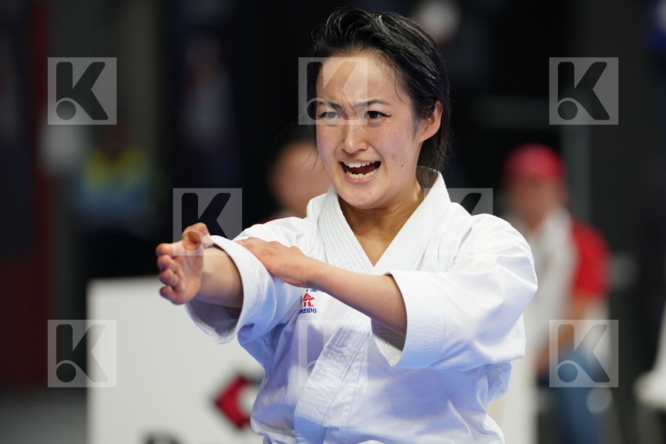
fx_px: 5383
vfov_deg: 4.7
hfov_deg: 7.1
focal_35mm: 291
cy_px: 222
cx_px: 333
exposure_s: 1/500
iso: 640
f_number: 2.8
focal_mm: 194
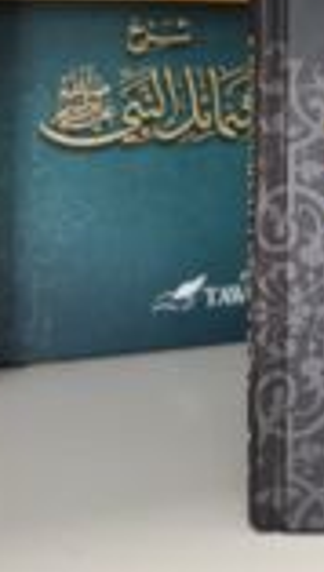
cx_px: 462
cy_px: 26
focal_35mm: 72
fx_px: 1093
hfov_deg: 15.7
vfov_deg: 27.9
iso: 100
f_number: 1.6
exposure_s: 1/100
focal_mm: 5.96
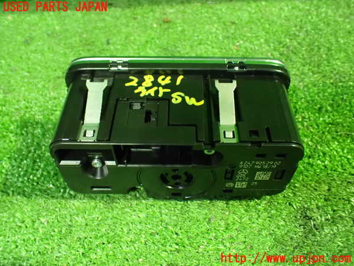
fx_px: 307
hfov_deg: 60.0
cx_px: 177
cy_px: 133
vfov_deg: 46.8
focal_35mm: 30
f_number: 2.3
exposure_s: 1/30
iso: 1600
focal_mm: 5.4
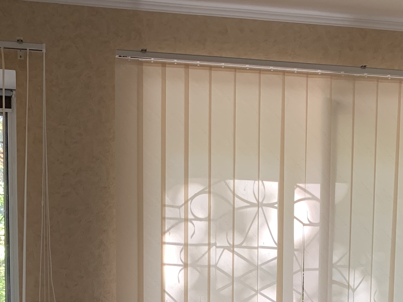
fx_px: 897
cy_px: 433
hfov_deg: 25.3
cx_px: 249
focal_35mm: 77
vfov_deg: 17.5
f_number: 1.8
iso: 64
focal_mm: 4.25
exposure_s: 1/50
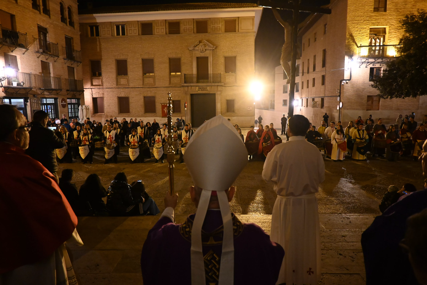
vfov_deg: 53.1
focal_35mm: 24
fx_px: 285
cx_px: 214
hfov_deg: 73.7
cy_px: 142
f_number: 3.5
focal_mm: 16
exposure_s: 1/30
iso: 3200
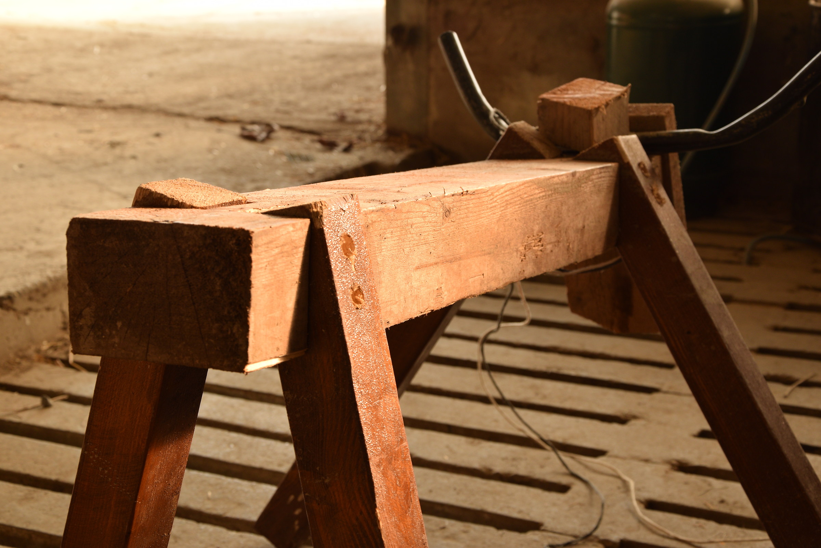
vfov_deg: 21.6
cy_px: 274
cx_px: 410
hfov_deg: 31.9
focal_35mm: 63
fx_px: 1437
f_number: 7.1
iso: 200
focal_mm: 42
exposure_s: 1/15
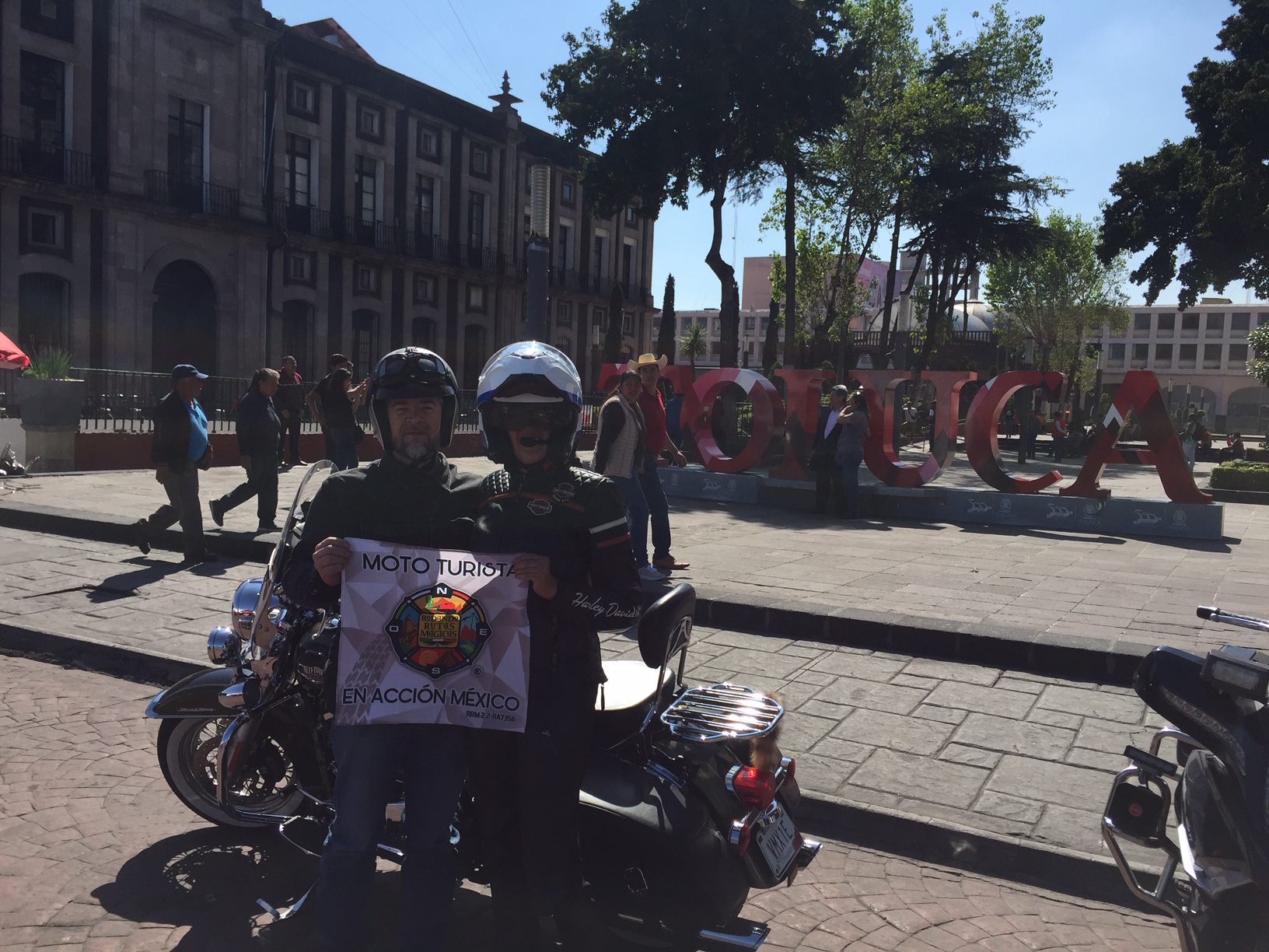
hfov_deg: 61.7
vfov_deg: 48.2
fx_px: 1063
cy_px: 476
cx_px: 634
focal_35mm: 29
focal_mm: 4.15
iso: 32
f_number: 2.2
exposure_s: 1/2475
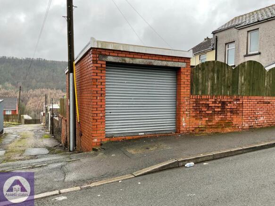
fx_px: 230
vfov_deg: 48.2
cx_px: 138
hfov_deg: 61.7
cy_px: 103
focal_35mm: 29
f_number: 1.8
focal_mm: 3
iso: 16
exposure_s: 1/150
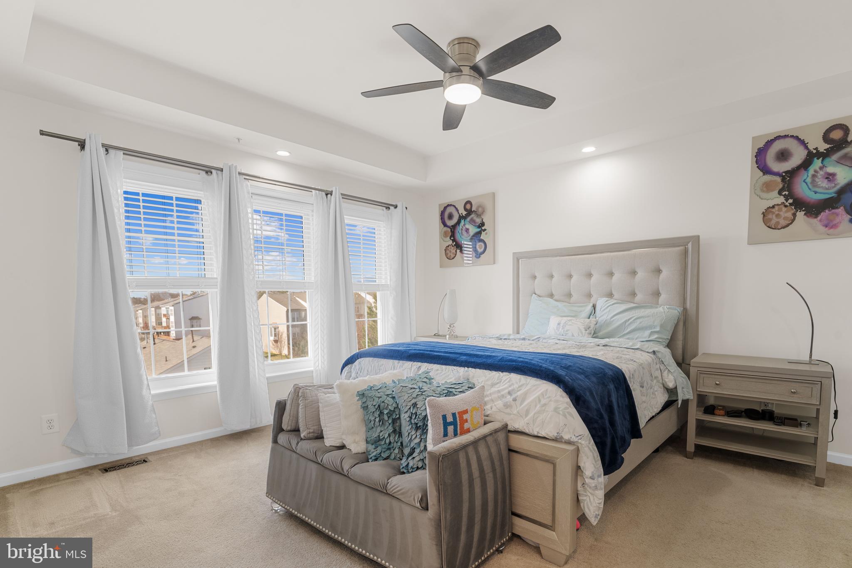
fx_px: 379
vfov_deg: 73.7
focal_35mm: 16
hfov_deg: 96.7
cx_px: 426
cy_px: 284
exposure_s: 1/5
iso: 200
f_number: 8
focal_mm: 16
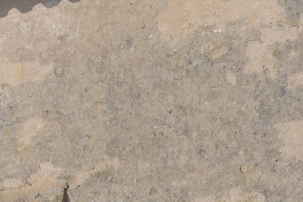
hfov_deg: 6.2
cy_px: -142
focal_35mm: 307
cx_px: -561
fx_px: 2583
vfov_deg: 4.4
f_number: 9
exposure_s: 1/320
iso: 100
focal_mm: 35
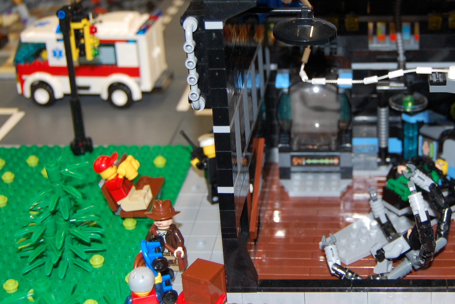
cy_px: 82
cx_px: 300
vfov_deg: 18.8
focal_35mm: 72
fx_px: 910
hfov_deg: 27.9
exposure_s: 1/60
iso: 400
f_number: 4.2
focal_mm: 28
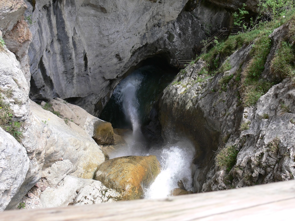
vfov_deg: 36.0
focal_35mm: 40
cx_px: 148
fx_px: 341
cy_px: 110
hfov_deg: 46.8
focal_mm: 8.4
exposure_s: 1/125
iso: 80
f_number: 4.5
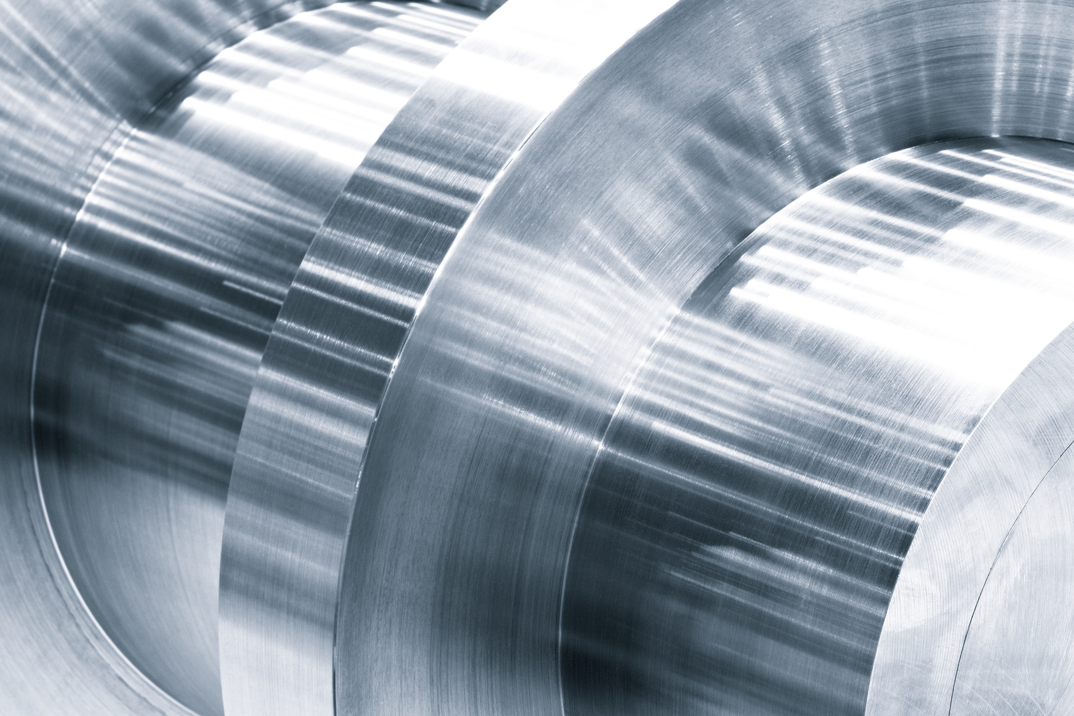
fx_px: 4713
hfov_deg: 13.0
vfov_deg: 8.7
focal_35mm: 158
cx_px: 376
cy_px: 456
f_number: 16
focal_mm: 80
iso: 160
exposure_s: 2.1
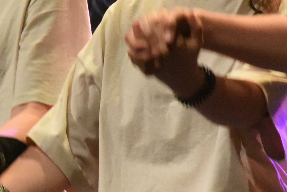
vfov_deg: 1.3
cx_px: 74
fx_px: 8621
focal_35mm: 1081
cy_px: 84
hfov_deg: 1.9
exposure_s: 1/320
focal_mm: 300
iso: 10000
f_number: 10
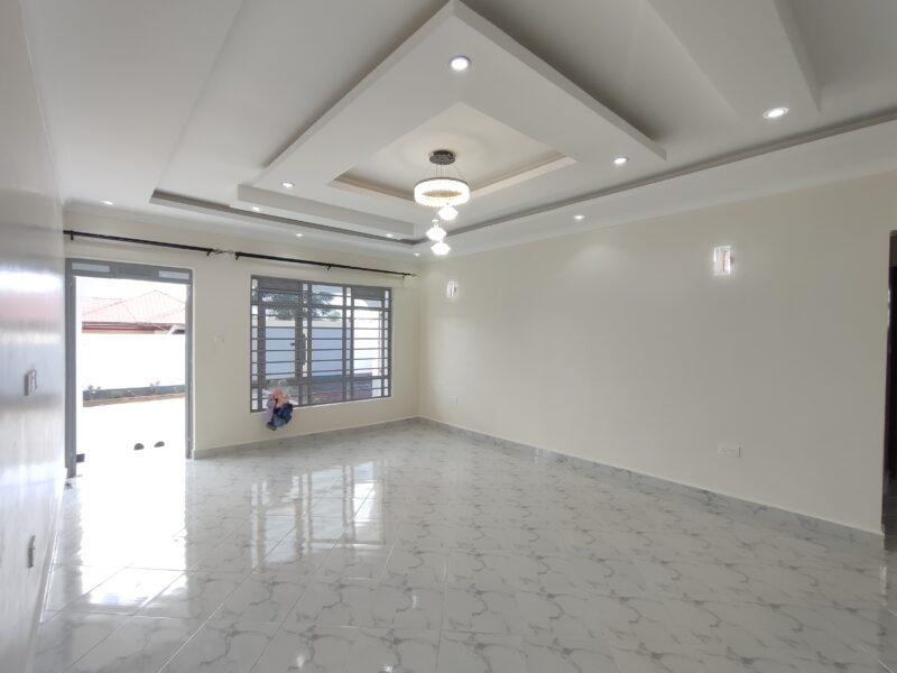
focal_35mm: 13
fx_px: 337
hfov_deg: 106.2
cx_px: 448
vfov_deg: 89.9
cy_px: 336
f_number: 2.2
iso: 50
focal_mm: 1.66
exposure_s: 1/131
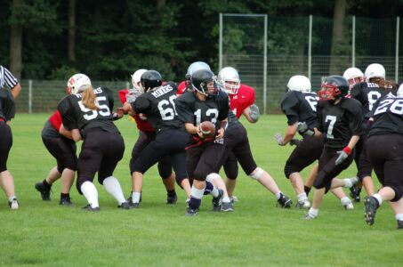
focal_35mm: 225
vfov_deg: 6.1
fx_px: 2513
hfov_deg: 9.2
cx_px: 202
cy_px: 134
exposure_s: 1/800
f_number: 4.5
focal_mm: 150
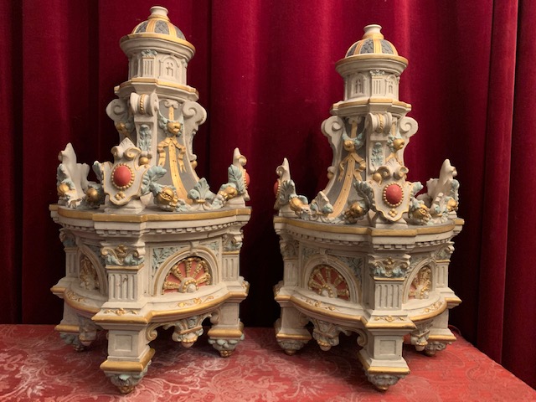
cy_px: 201
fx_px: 403
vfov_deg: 53.1
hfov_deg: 67.3
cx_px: 268
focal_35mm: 26
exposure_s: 1/25
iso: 500
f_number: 1.8
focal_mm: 4.25
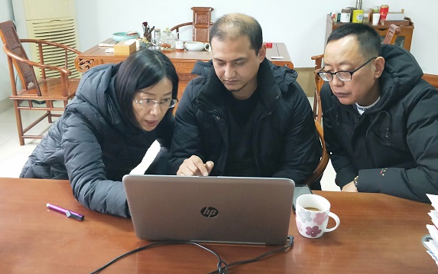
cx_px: 223
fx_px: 382
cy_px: 114
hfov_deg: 59.7
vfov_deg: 39.3
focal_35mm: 32
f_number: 1.7
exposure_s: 1/33
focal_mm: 4.27
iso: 372
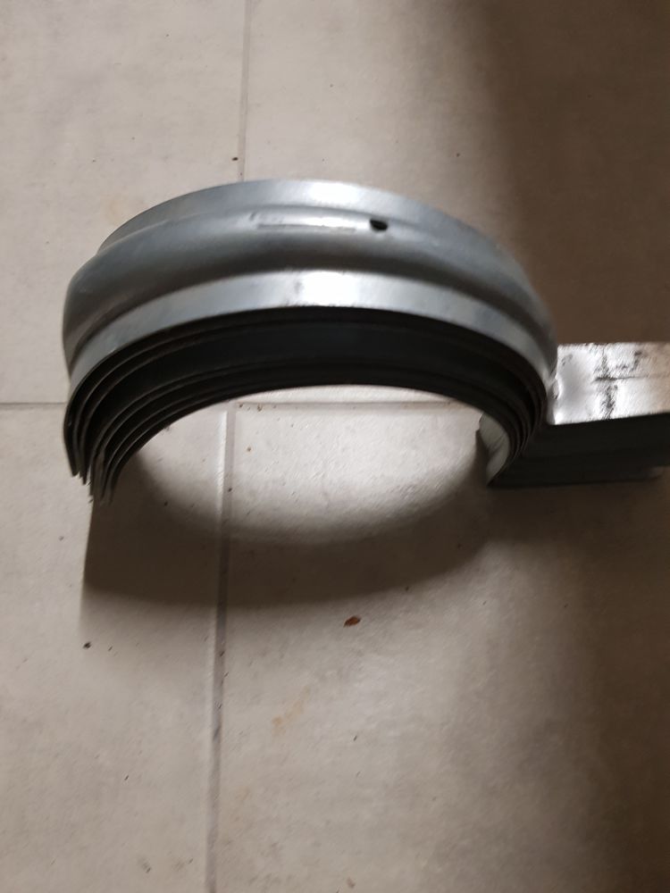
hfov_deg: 53.1
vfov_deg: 67.3
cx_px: 335
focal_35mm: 26
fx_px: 671
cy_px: 446
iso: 200
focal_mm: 4.2
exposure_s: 1/11
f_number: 1.7
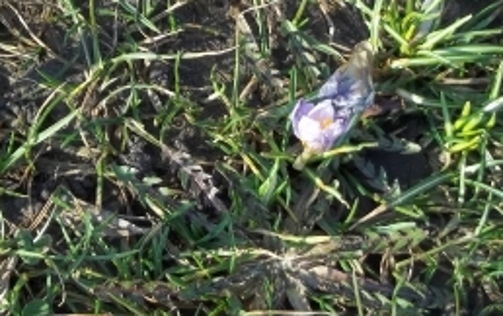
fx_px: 2059
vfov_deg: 8.7
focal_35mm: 150
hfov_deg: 13.8
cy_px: 30
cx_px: 66
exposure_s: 1/200
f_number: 4.1
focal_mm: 11
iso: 64
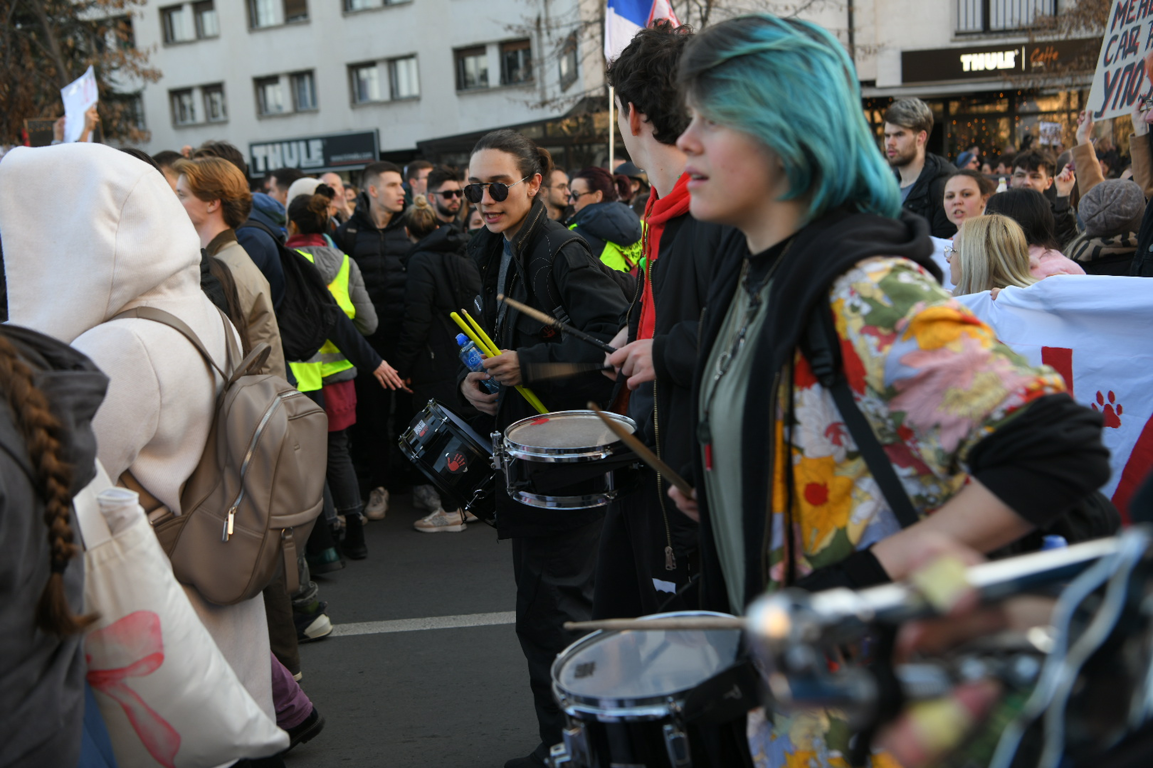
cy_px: 384
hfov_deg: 48.5
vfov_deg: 33.4
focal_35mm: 40
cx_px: 576
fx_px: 1281
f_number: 4
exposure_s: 1/250
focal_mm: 40
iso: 200
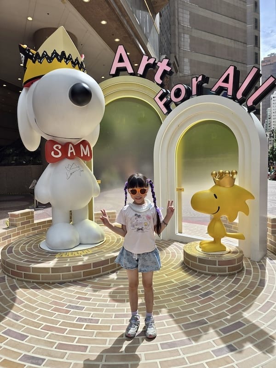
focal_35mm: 23
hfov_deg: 58.9
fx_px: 245
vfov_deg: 73.9
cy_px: 184
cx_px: 138
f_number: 1.7
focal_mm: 6.3
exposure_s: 1/714
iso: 12
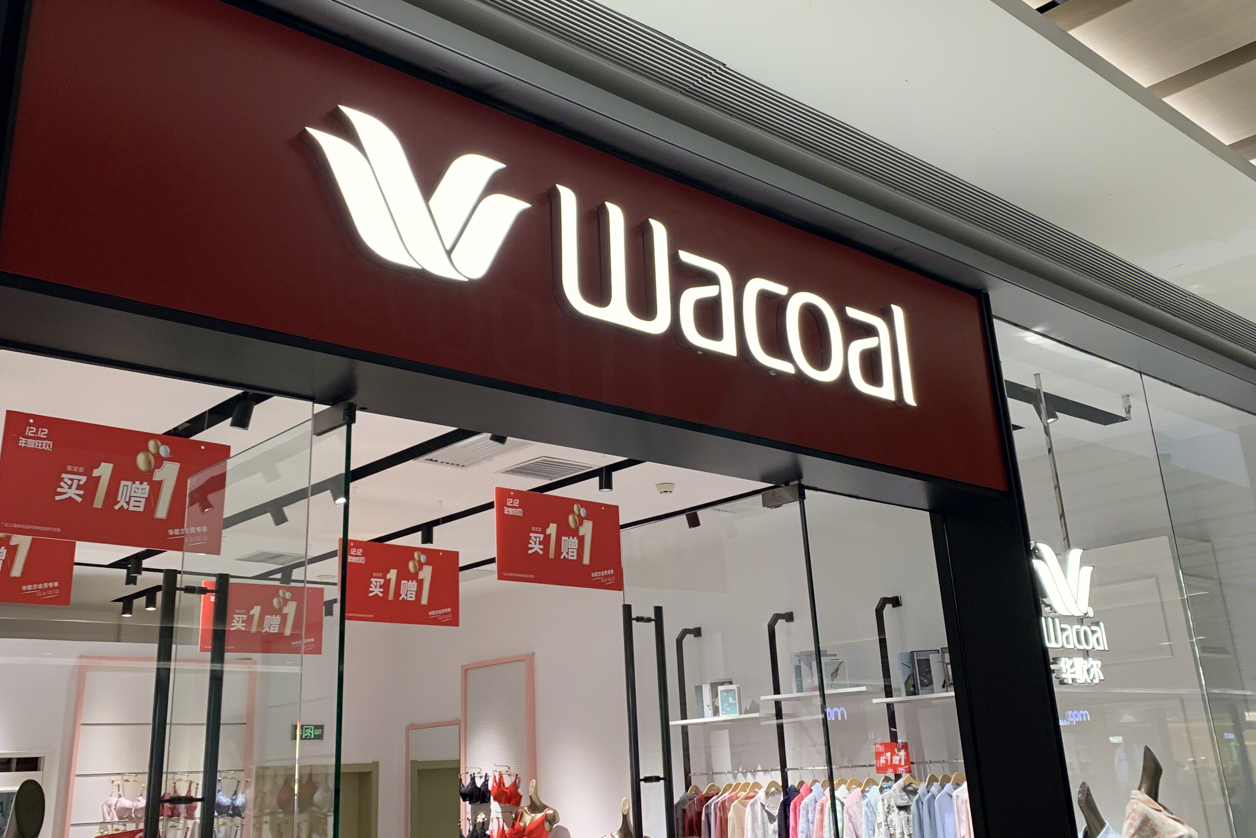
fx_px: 1221
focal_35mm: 35
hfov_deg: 54.4
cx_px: 615
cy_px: 328
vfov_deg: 37.7
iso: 80
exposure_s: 1/100
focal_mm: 4.25
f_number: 1.8
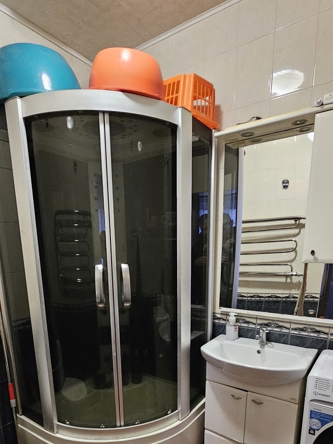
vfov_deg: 75.0
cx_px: 155
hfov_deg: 63.4
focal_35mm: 21
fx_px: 269
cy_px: 316
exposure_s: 1/25
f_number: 2.2
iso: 1250
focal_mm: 2.2
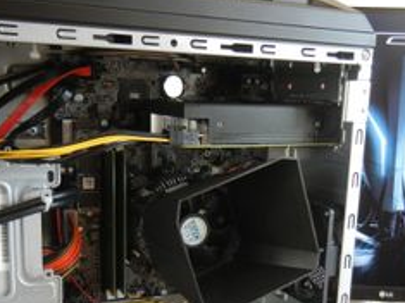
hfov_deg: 37.5
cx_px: 214
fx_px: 596
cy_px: 238
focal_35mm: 51
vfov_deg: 28.0
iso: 400
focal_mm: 5.4
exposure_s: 1/34.5
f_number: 3.5
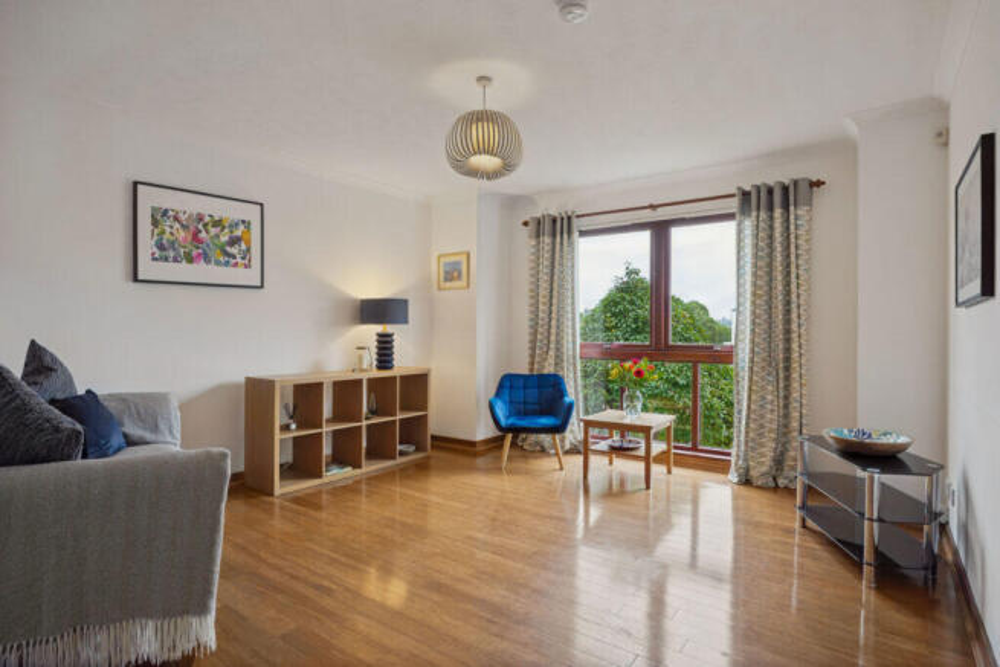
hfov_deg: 90.0
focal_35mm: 18
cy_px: 334
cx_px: 500
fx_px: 500
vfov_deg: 67.4
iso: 320
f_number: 6.3
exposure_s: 1/80
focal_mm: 12
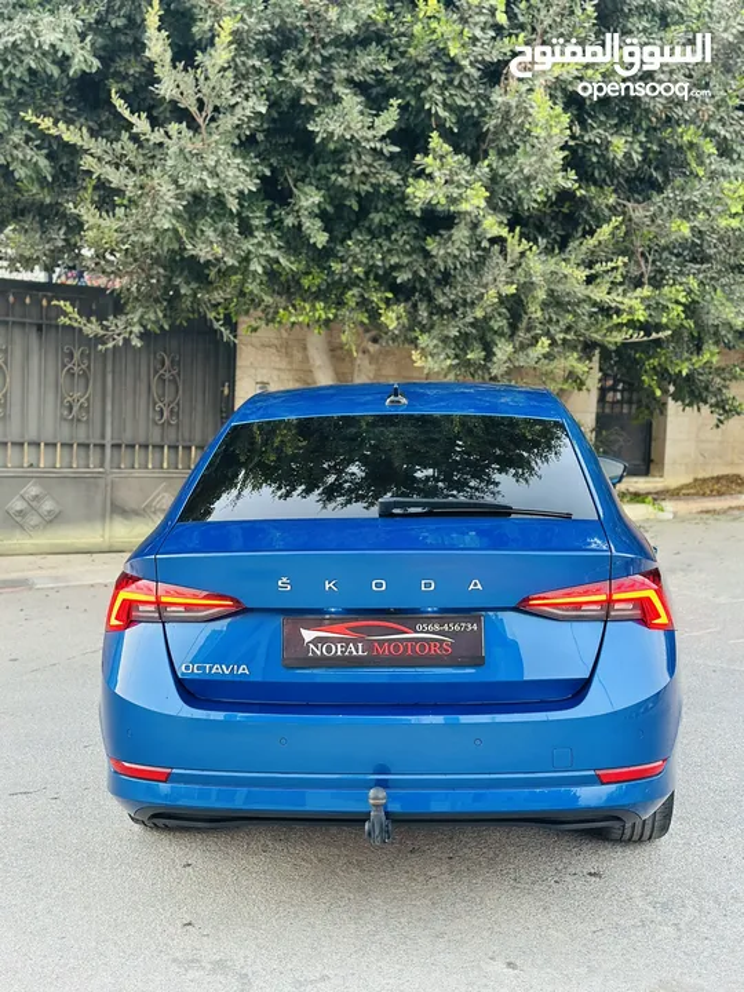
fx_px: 1376
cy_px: 496
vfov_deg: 39.7
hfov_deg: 30.3
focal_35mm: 48
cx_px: 372
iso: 250
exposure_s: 1/60
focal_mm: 6.86
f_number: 1.78
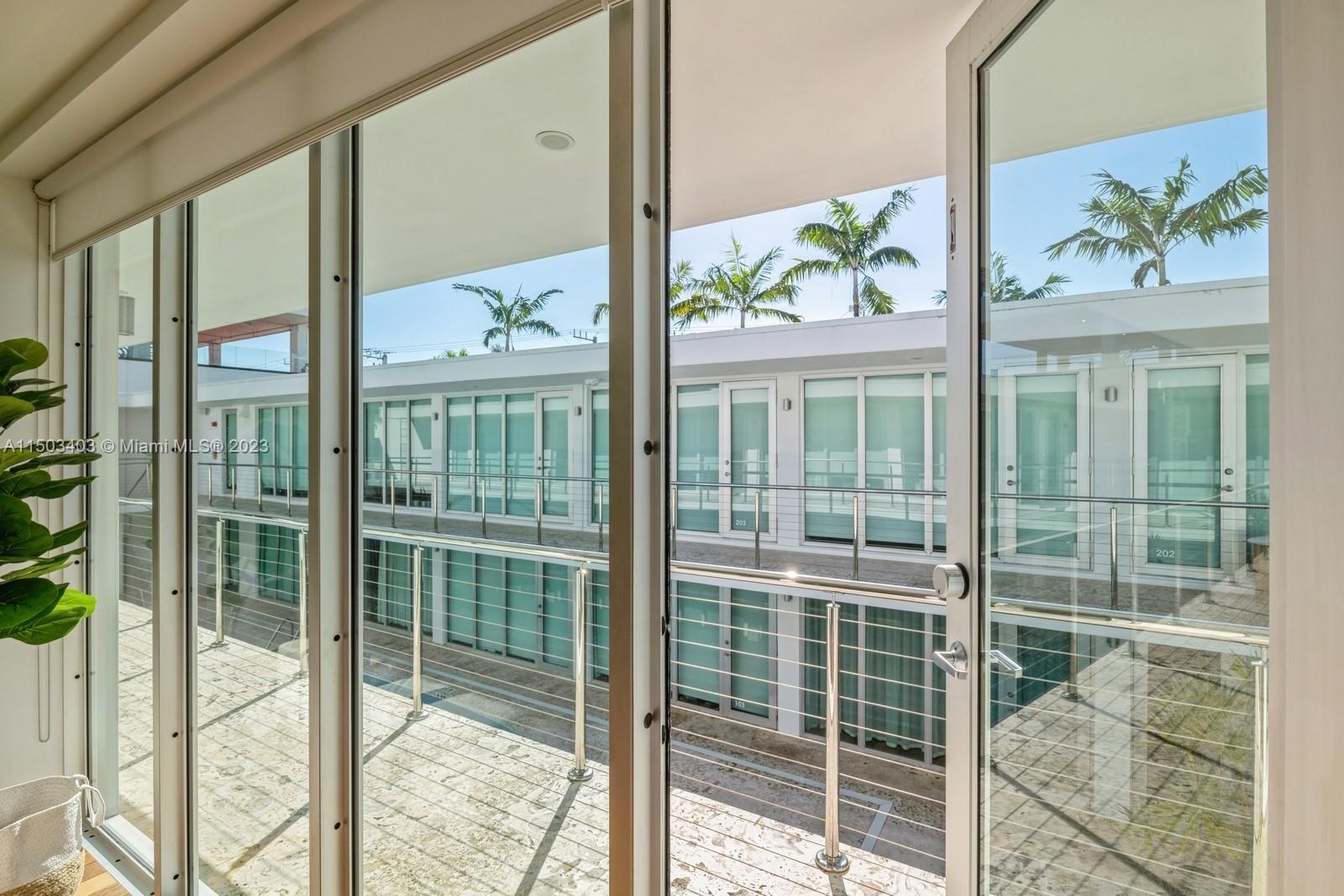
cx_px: 672
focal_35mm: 16
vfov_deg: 73.8
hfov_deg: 96.7
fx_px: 597
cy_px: 448
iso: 200
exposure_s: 1/250
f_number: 10
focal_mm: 16
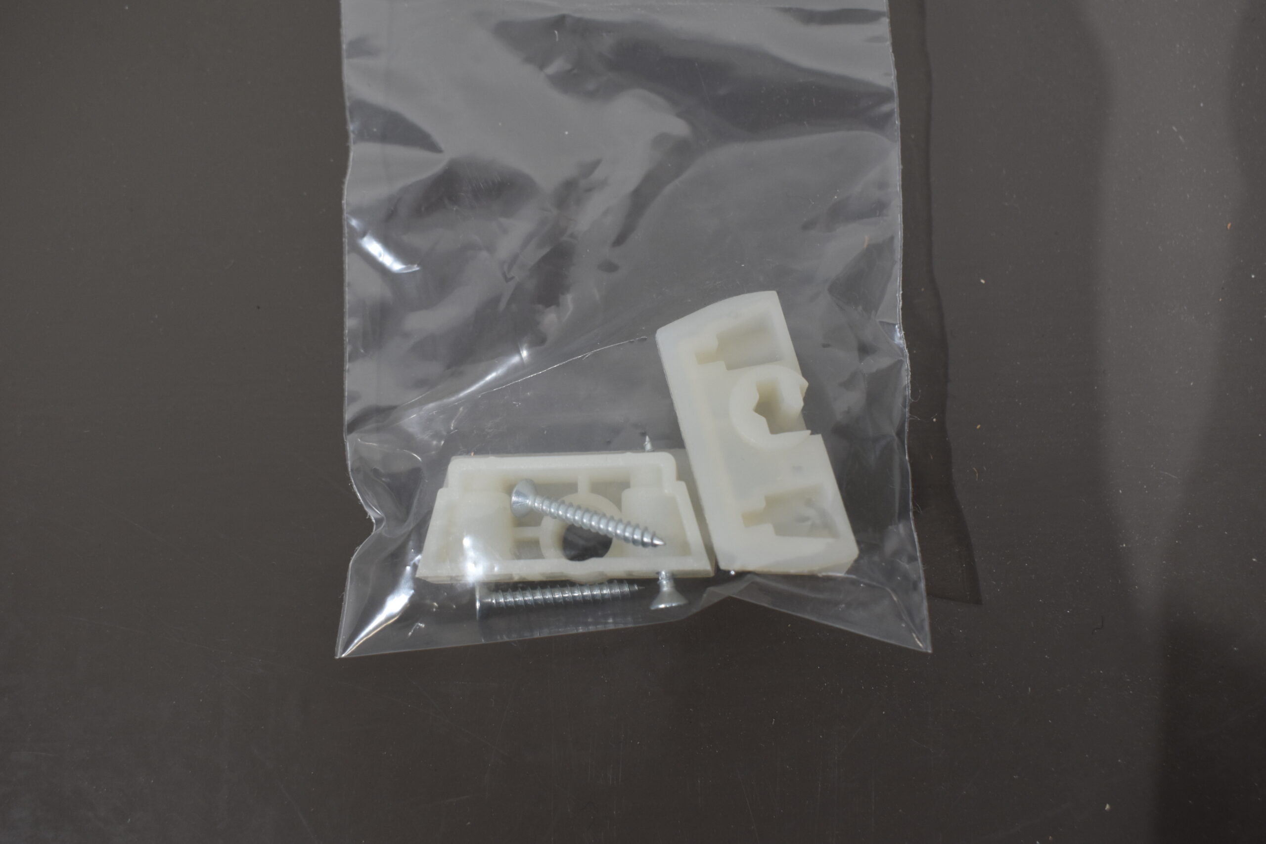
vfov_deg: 35.5
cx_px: 633
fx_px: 1319
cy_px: 422
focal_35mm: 38
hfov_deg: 51.3
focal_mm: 25
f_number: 5.6
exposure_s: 1/60
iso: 450
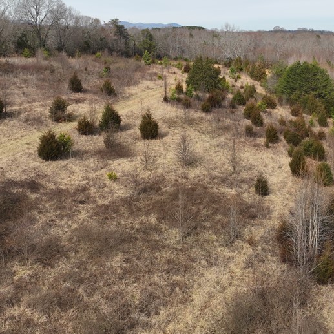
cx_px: 196
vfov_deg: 39.4
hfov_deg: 39.9
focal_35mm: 42
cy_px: 102
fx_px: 458
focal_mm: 12.29
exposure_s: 1/200
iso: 110
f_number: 2.8
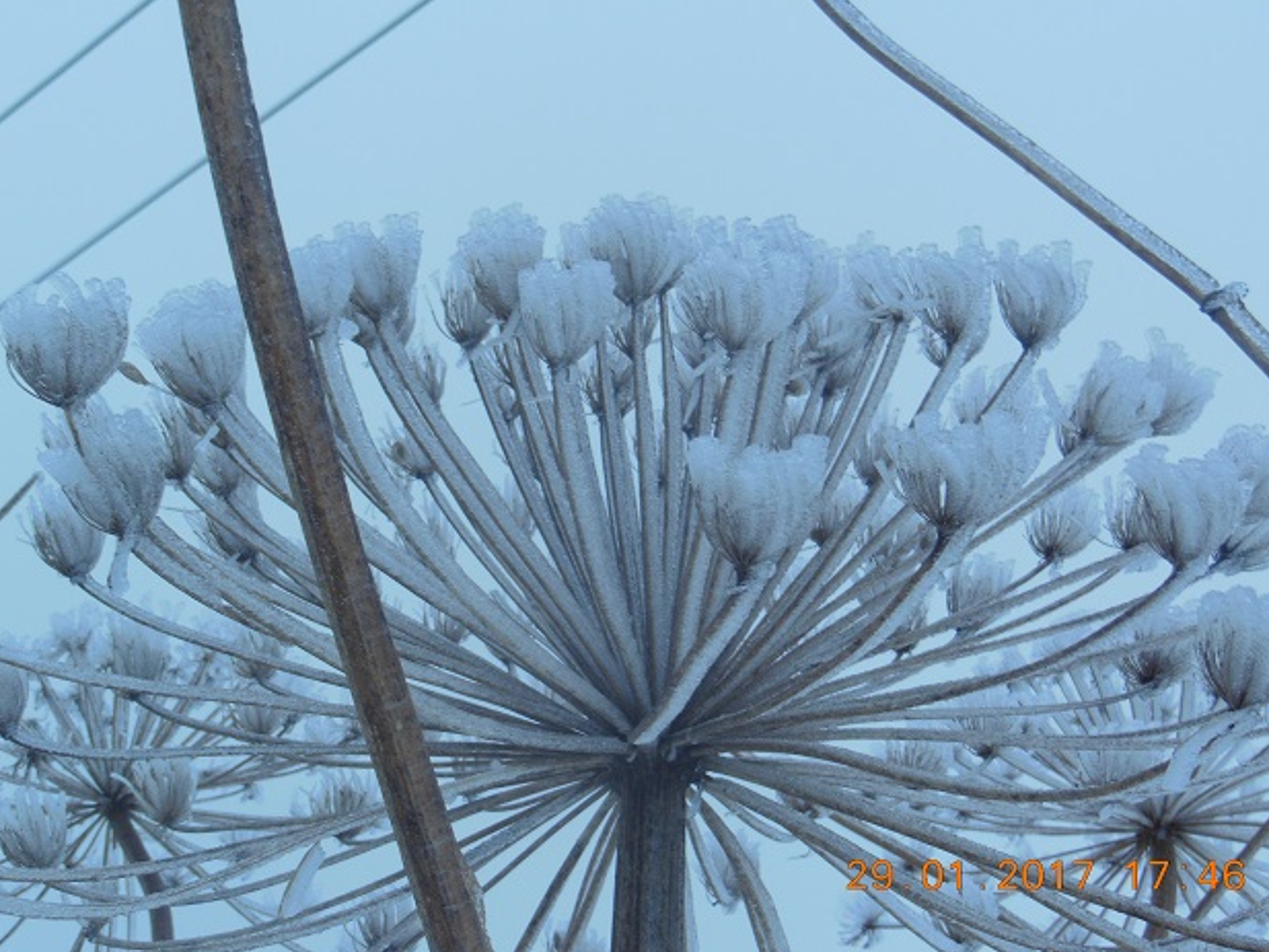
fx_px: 3043
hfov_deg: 23.6
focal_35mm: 83
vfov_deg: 17.8
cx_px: 640
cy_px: 477
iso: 125
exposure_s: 1/30
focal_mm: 14.3
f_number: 5.4
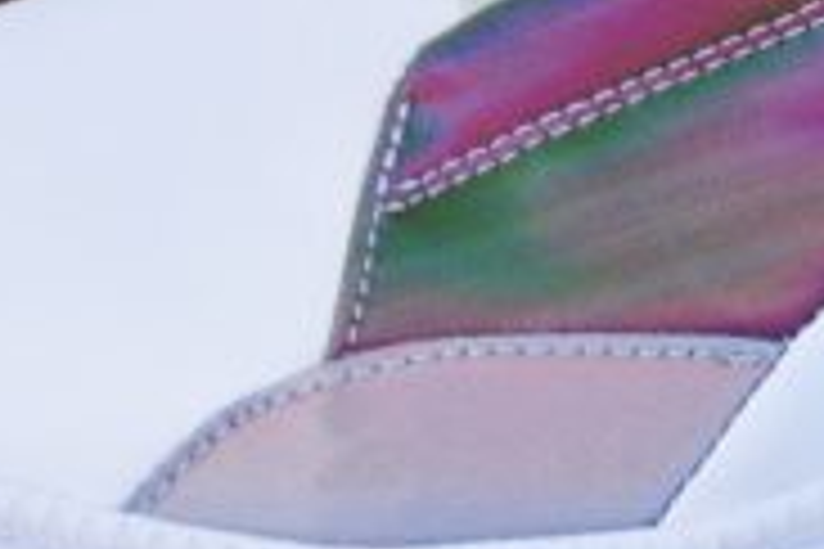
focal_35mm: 435
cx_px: 892
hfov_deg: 4.7
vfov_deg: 3.2
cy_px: -128
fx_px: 9956
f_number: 6.3
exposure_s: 1/160
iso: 200
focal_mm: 70
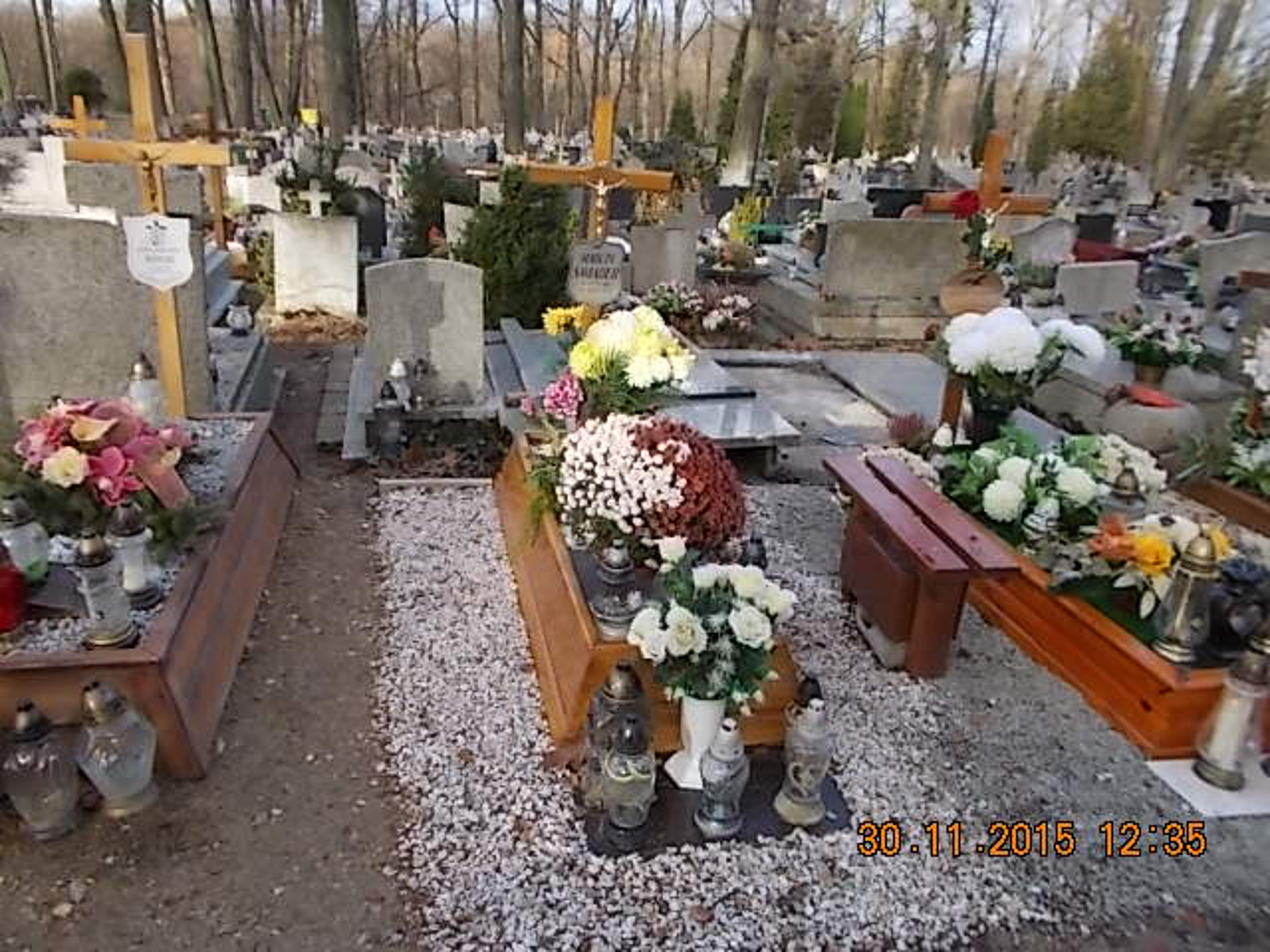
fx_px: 954
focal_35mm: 26
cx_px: 635
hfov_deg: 67.3
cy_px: 476
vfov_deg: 53.1
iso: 80
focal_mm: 4.6
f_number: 3.2
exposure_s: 1/160
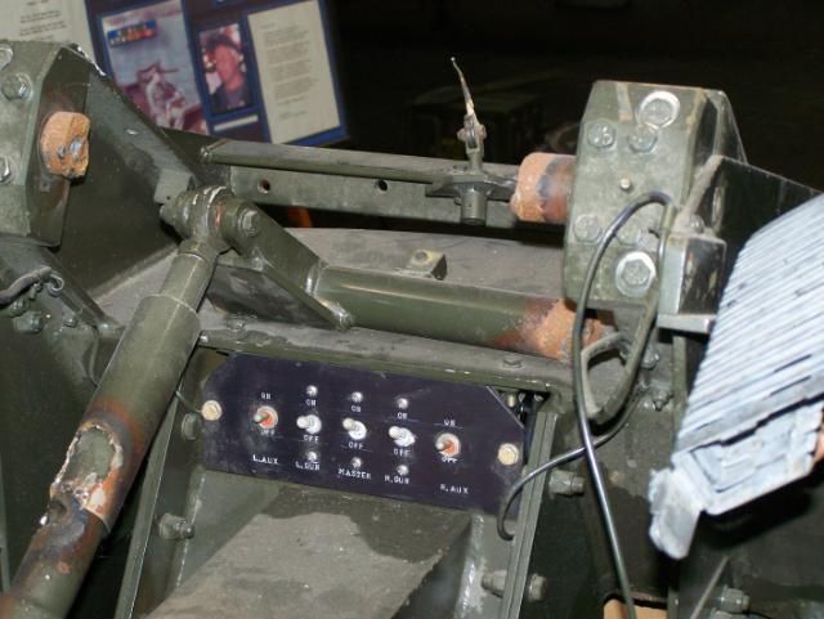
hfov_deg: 23.8
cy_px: 310
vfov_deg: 18.0
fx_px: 1953
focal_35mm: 82
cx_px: 412
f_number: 3.2
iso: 160
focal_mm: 13.7
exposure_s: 1/80
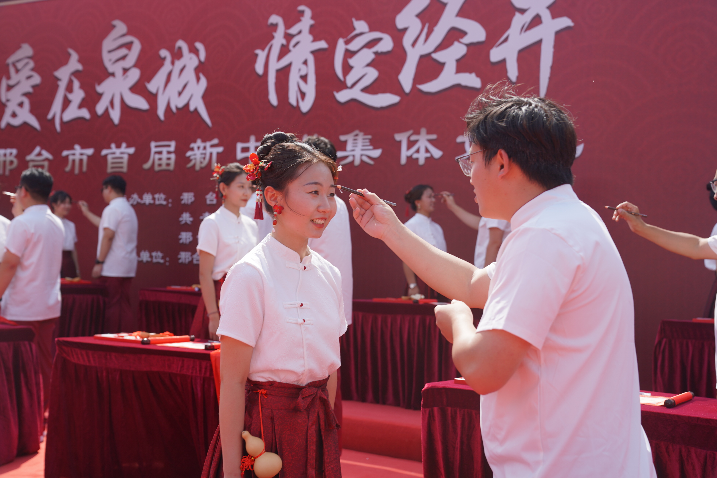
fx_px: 936
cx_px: 358
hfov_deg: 41.9
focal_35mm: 47
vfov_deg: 28.6
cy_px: 239
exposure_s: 1/400
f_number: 4.5
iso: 100
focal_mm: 47
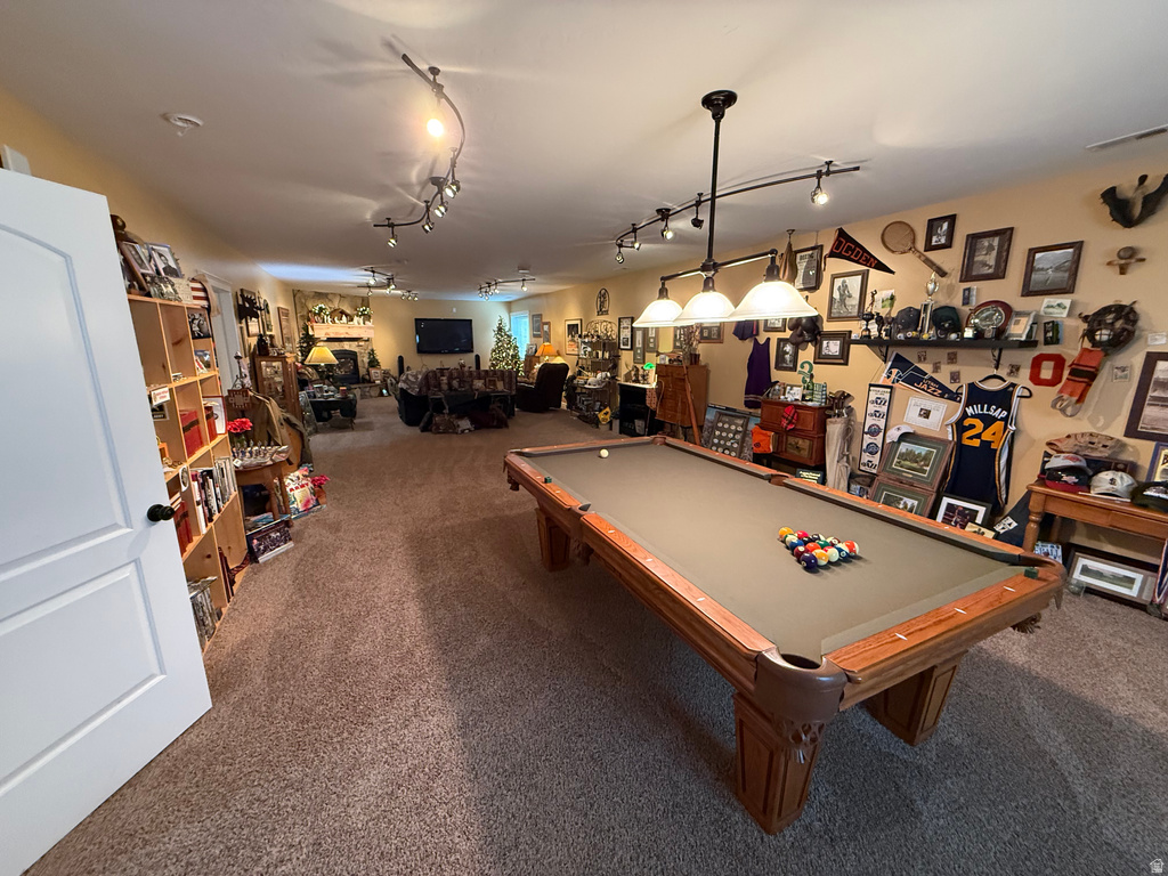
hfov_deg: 102.1
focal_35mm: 14
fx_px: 472
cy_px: 438
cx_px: 584
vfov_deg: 85.7
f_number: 2.2
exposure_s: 1/60
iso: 500
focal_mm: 2.22
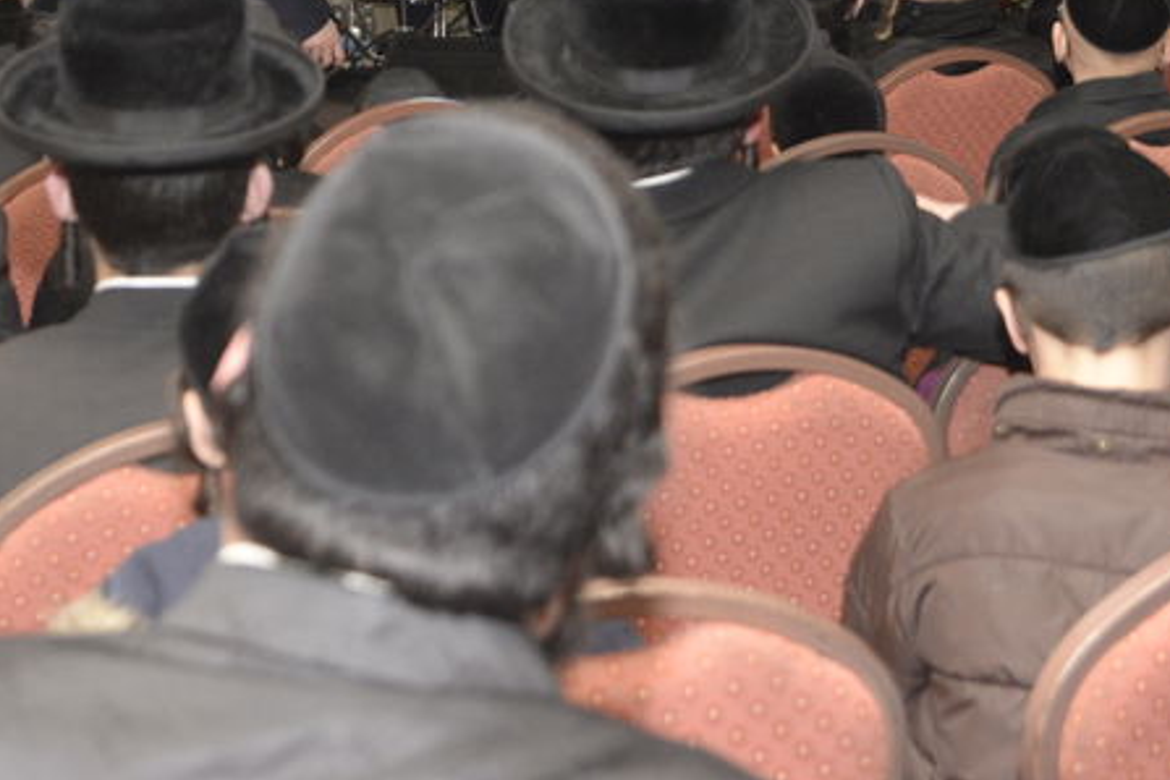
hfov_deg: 21.4
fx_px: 3055
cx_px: 236
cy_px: -215
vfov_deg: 14.0
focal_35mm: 94
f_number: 3.5
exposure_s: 1/100
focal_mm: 30
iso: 2000
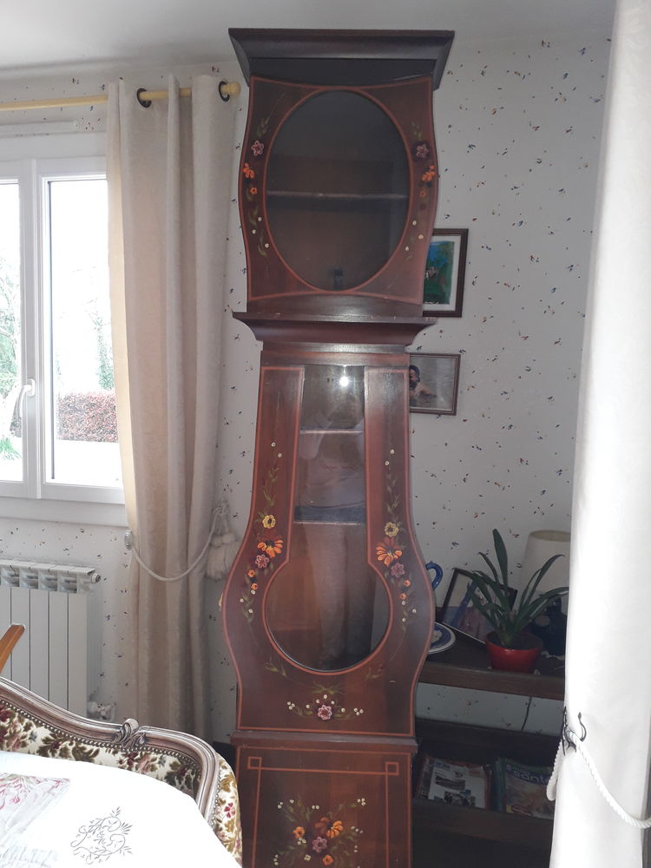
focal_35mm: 27
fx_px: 677
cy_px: 434
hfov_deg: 51.4
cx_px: 326
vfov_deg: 65.3
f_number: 1.9
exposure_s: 1/50
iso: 125
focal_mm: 3.6
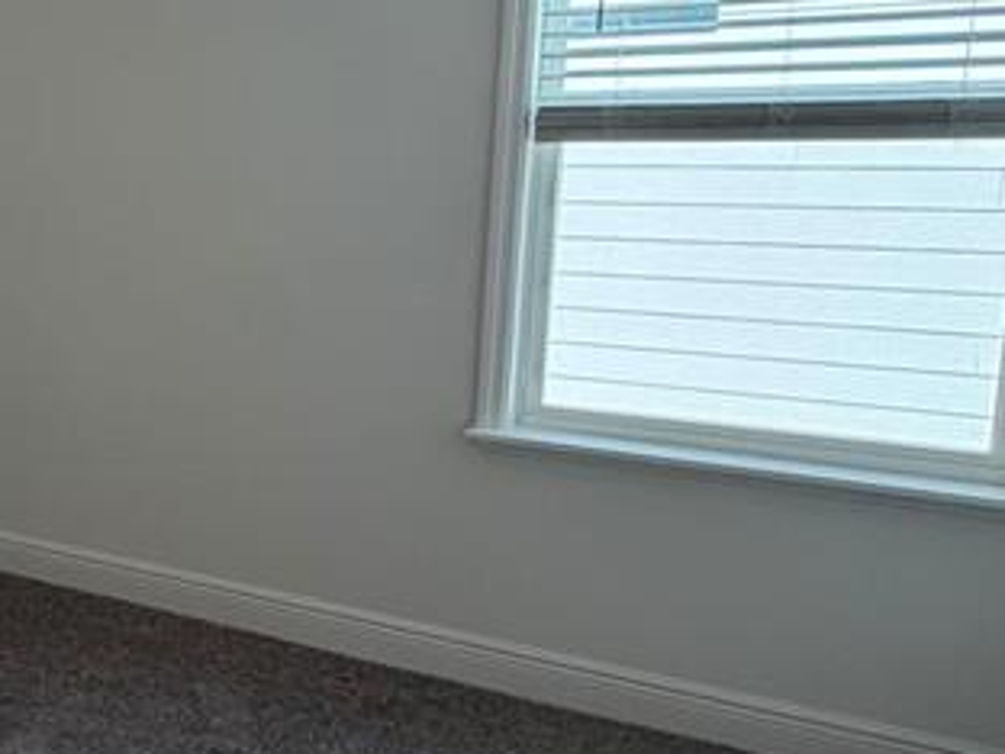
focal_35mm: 46
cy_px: 335
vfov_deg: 31.5
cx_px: -180
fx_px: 1336
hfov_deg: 33.9
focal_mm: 2.22
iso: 100
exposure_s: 1/120
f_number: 2.2
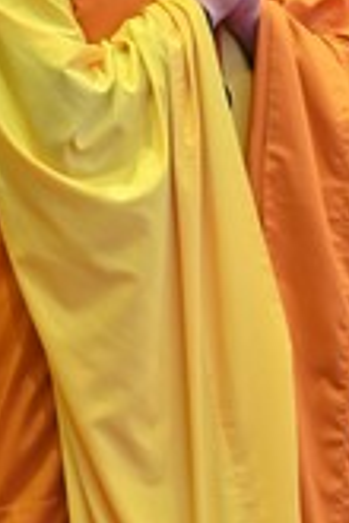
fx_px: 4871
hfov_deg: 4.1
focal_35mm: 335
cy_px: 136
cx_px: 211
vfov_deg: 6.1
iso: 1250
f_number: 4.5
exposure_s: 1/125
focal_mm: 85
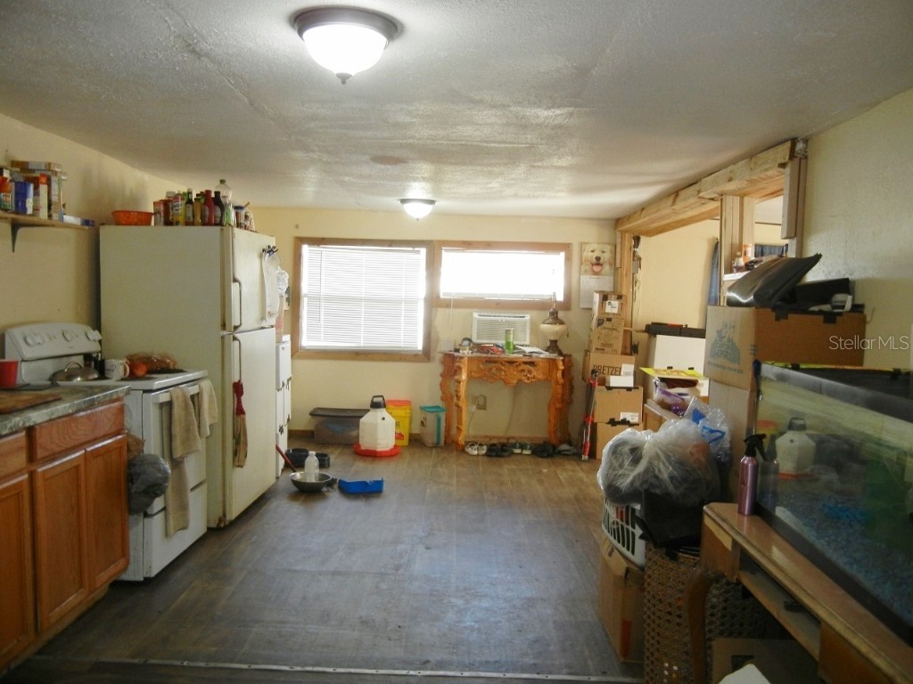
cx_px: 456
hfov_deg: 60.0
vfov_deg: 46.8
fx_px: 791
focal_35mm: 30
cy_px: 342
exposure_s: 1/35.7
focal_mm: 5.4
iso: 160
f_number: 3.5
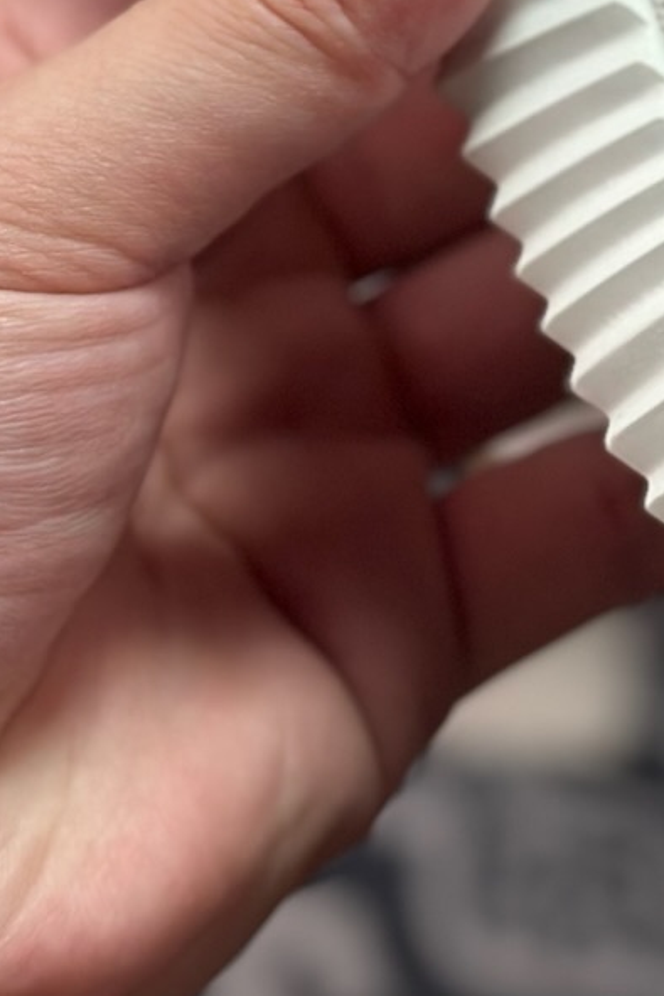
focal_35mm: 173
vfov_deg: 11.7
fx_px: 4786
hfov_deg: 7.8
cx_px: 977
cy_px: -167
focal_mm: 6.86
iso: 80
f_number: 1.78
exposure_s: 1/1613
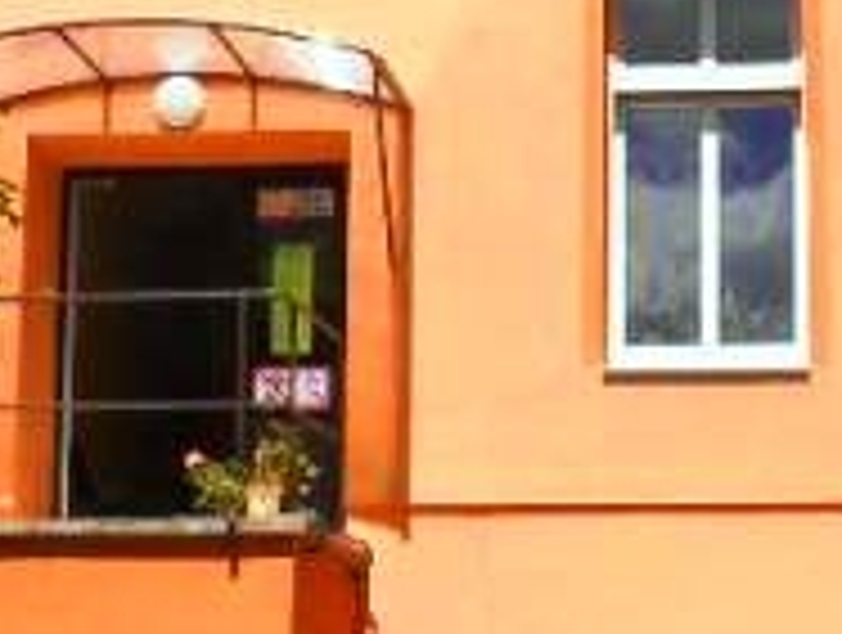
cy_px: -180
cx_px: 315
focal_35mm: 142
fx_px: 3461
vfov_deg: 10.3
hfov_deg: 13.9
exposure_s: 1/320
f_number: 5.6
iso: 64
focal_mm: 4.6
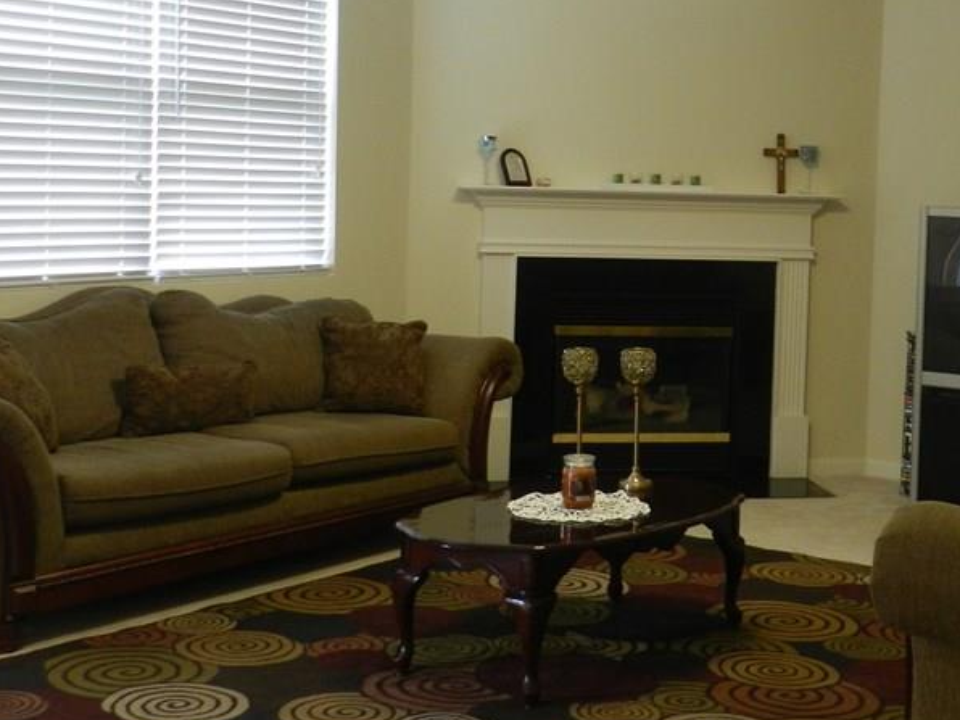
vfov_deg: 26.4
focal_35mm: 55
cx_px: 654
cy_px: 224
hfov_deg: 34.6
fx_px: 1525
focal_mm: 5.6
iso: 400
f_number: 3.7
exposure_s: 1/25
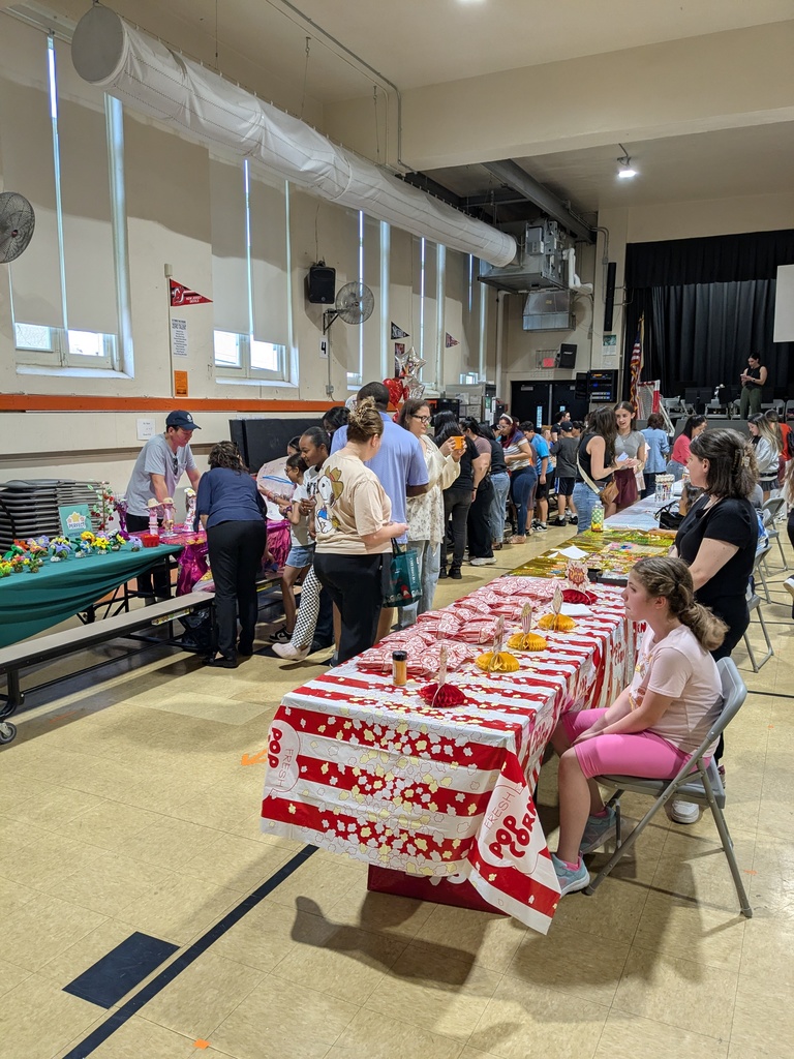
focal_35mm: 27
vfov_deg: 65.3
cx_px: 397
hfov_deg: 51.4
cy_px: 530
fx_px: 826
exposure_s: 1/120
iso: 65
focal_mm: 4.38
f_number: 1.73
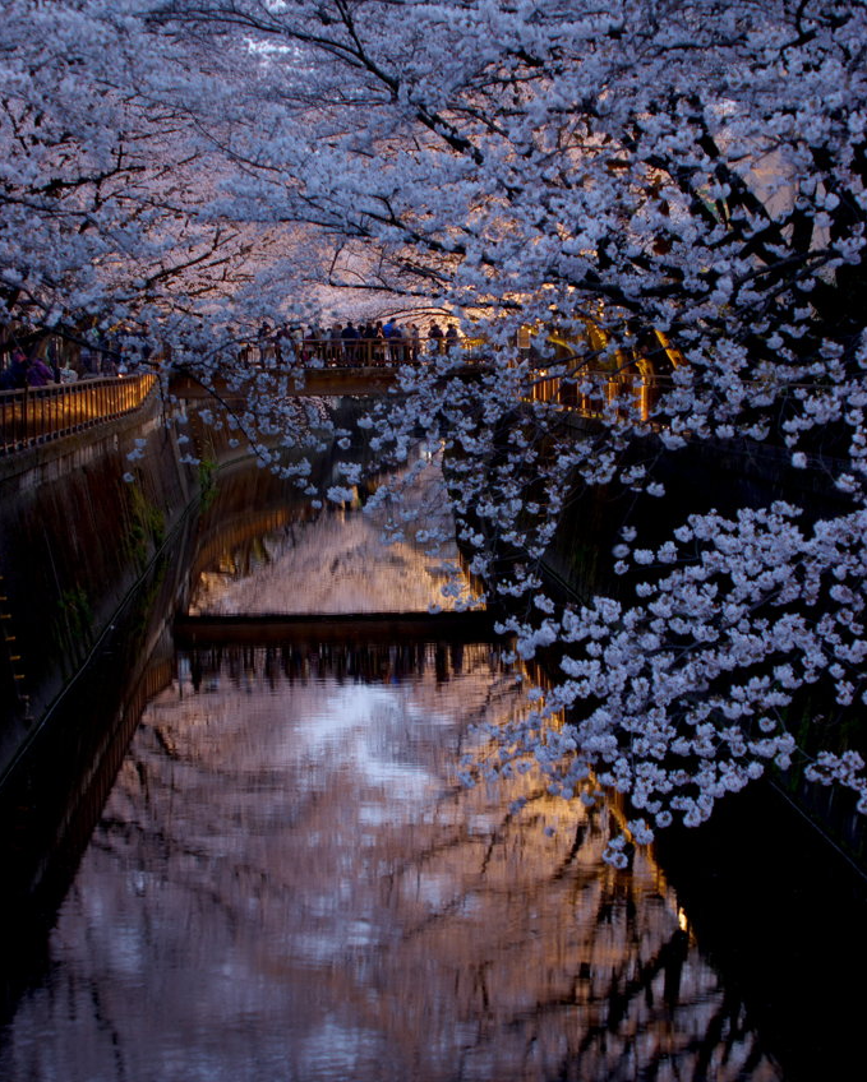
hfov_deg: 13.9
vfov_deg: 17.4
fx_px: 3545
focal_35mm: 111
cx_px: 432
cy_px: 551
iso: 100
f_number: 4.5
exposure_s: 1/3.33
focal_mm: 65
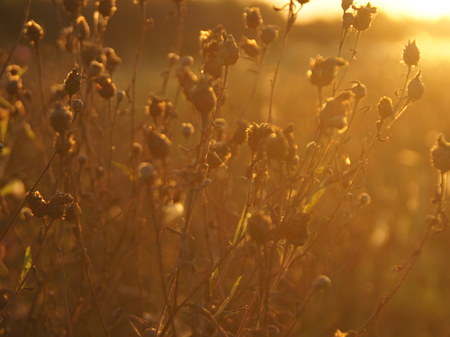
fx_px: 1802
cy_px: 157
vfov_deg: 10.7
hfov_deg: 14.2
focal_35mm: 139
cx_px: 251
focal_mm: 75
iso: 100
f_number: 5.6
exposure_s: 1/125
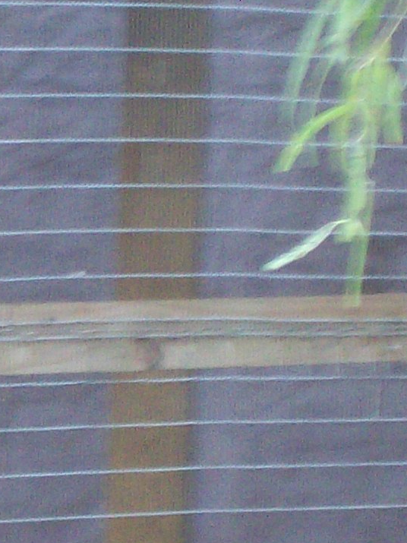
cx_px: -456
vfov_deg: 4.6
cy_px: 535
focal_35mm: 430
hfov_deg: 3.4
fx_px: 6743
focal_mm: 18
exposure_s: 1/21.6
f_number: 4.8
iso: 160
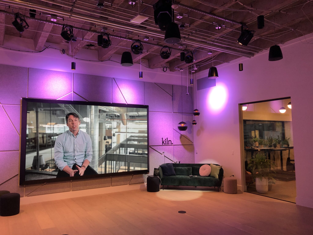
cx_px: 156
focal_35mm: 28
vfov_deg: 49.7
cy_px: 118
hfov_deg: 63.4
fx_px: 253
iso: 40
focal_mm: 3.99
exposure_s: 1/82
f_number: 1.8
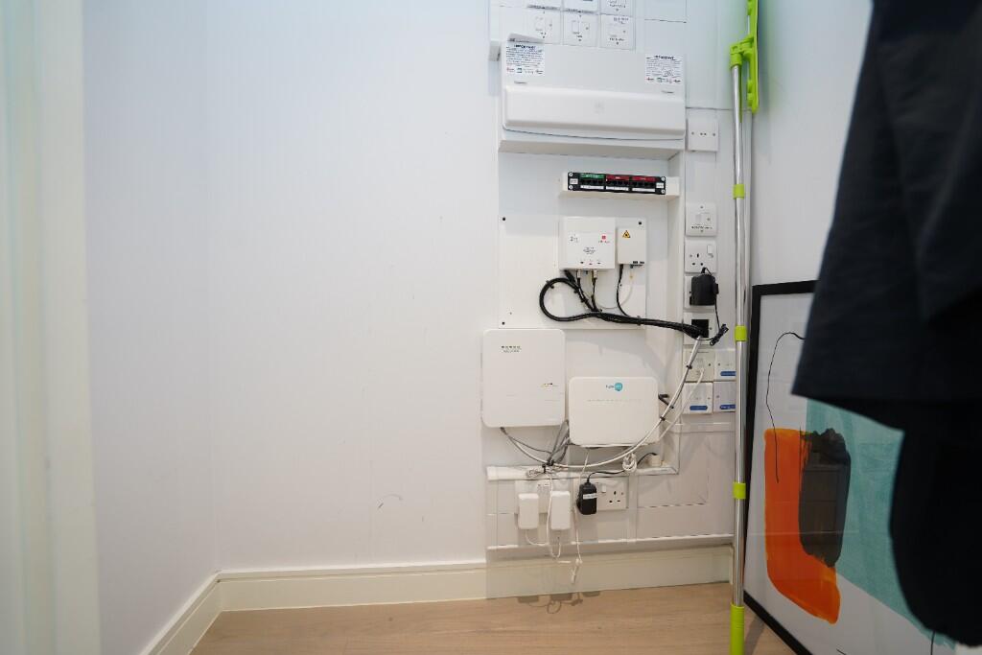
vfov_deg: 73.8
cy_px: 328
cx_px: 491
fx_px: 436
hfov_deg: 96.7
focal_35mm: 16
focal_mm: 16
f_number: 4
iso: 200
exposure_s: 1/15
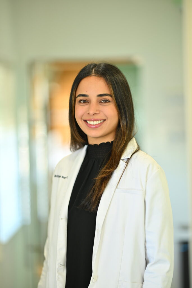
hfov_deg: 13.0
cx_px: 96
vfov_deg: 19.5
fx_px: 840
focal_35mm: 105
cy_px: 144
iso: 72
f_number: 1.4
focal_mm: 105
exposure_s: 1/60
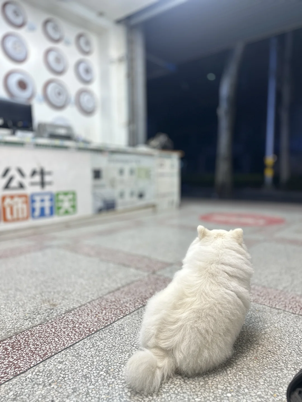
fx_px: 279
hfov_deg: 56.8
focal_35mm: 24
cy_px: 201
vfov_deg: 71.6
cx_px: 151
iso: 80
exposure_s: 1/100
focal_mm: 6.86
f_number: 1.78
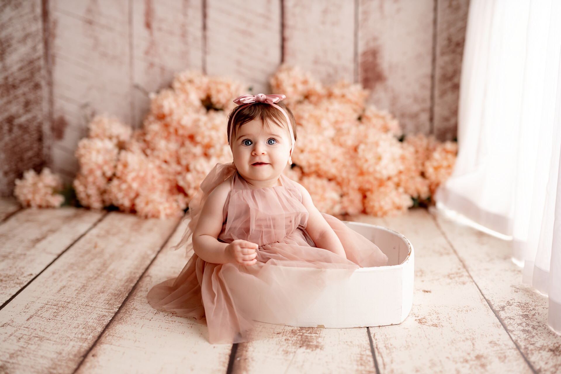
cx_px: 280
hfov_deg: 39.6
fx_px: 779
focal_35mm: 50
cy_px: 187
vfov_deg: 27.0
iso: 125
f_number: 1.8
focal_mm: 50
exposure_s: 1/200
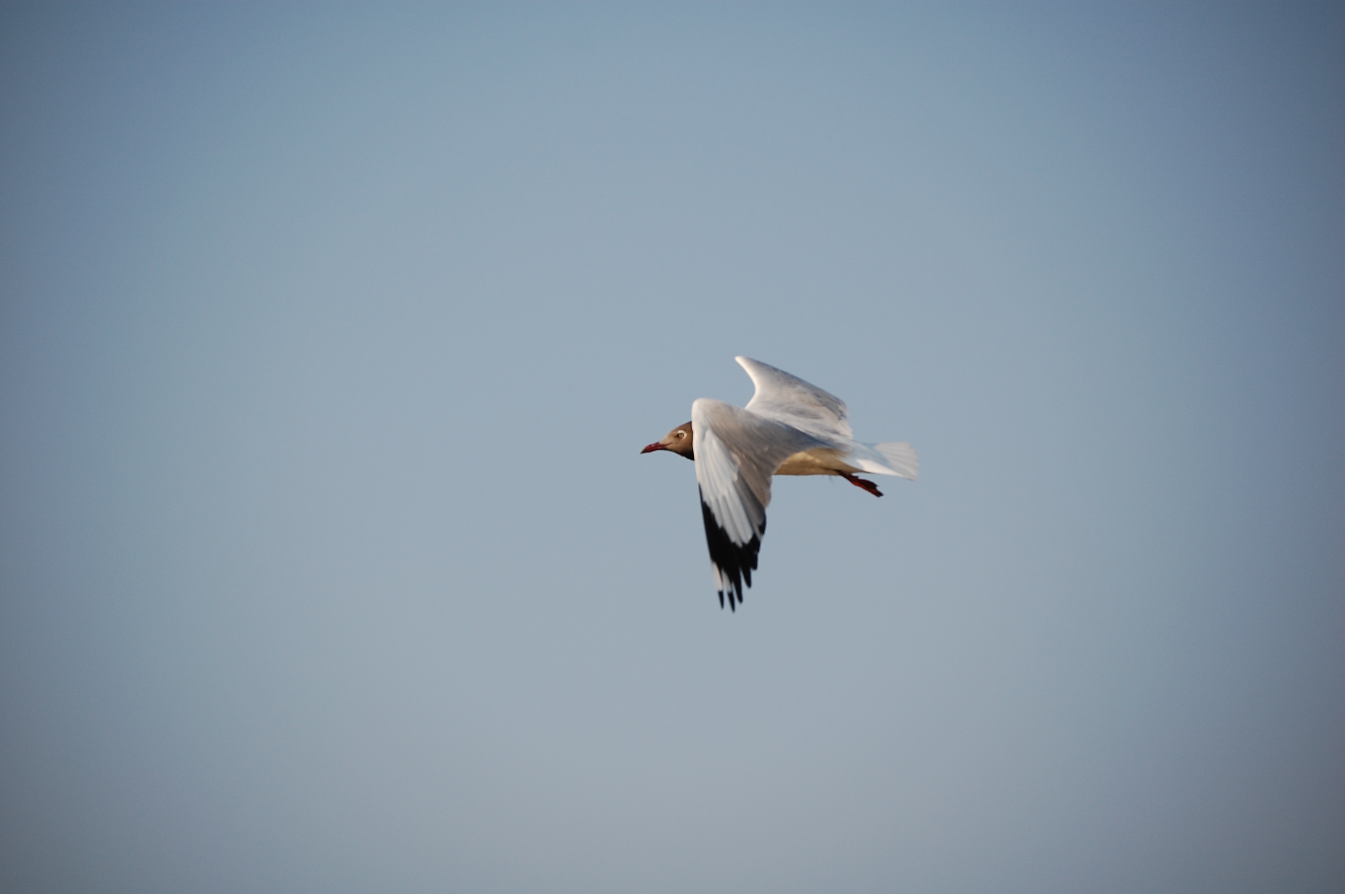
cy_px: 447
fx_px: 6271
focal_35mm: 168
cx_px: 672
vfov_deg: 8.2
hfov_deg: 12.2
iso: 200
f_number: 5
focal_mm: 112
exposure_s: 1/1250
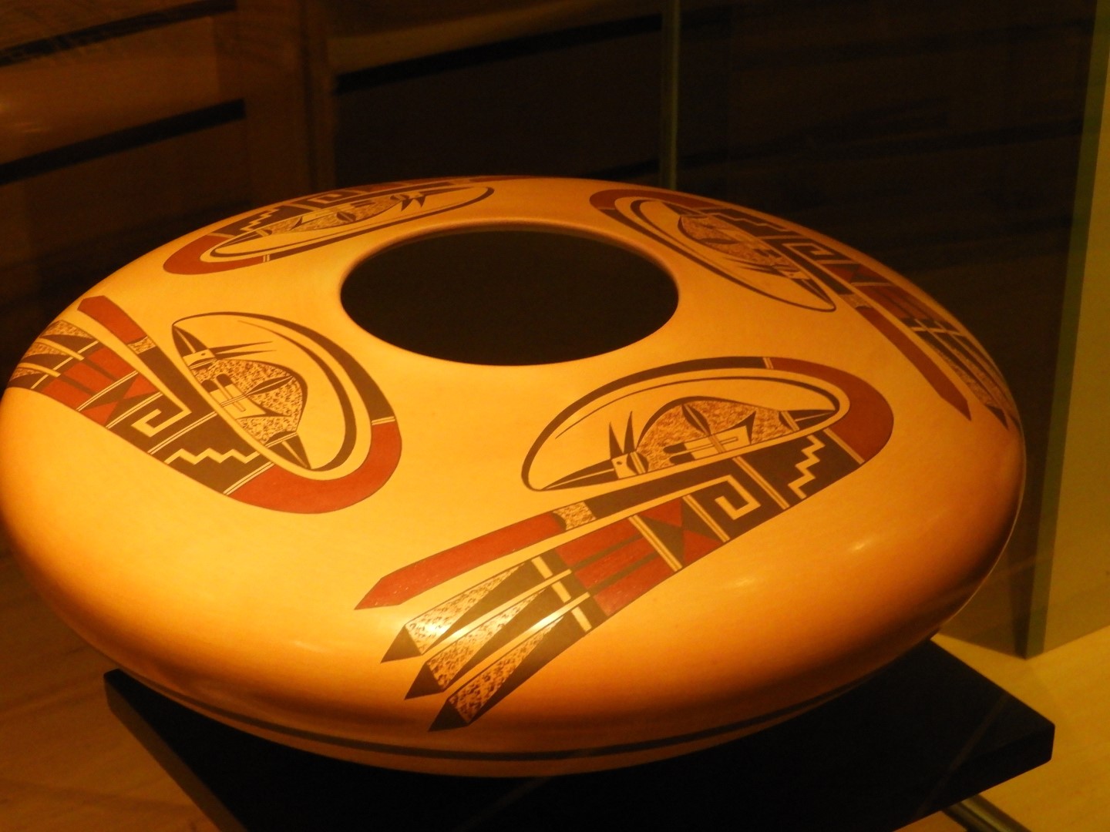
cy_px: 416
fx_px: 2565
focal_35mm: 80
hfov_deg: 24.4
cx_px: 555
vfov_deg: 18.4
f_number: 4.5
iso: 800
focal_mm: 14.3
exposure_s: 1/13
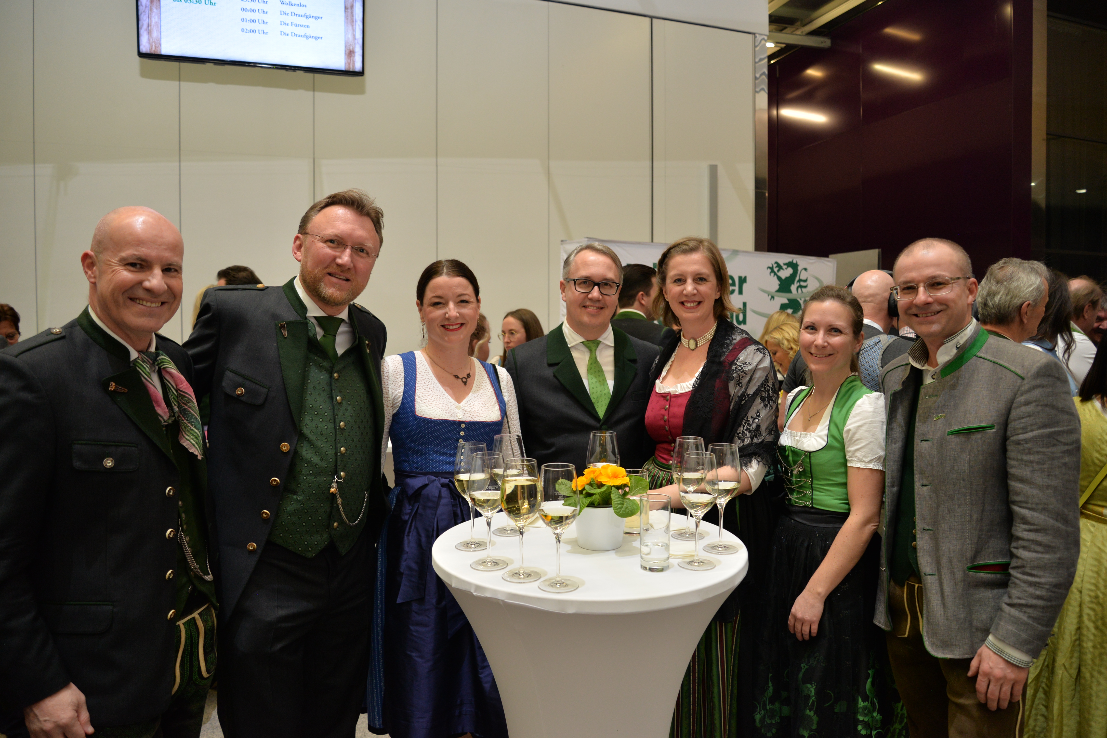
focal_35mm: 24
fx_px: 738
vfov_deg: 53.1
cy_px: 369
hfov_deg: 73.7
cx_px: 554
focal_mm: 24
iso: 800
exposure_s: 1/60
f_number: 4
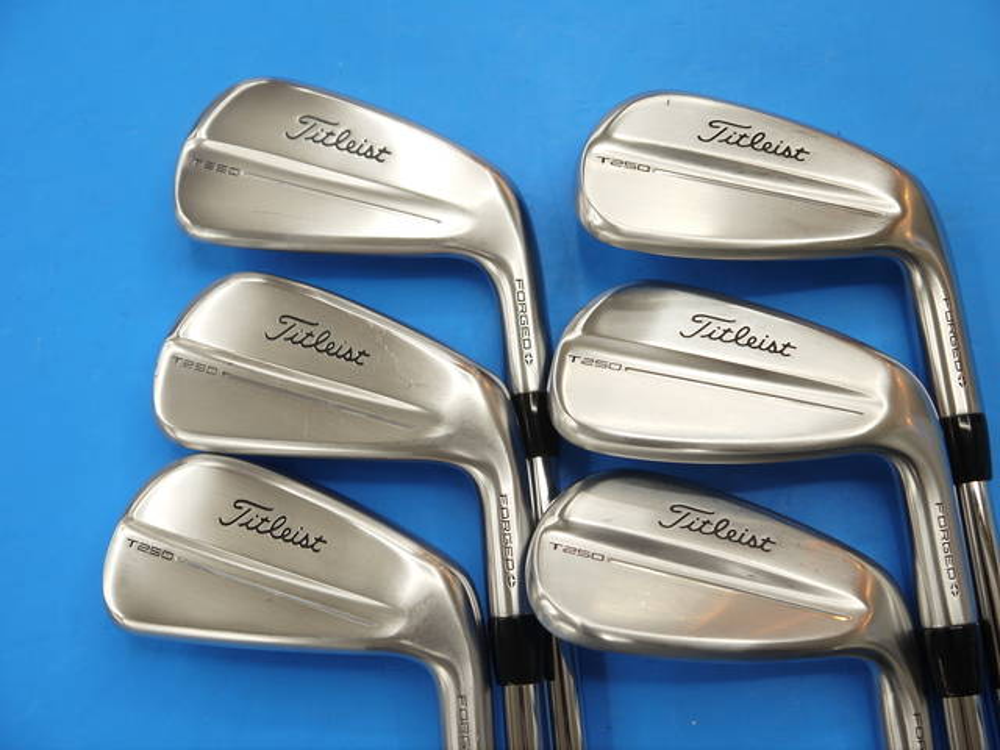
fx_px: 1444
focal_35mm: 50
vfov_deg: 29.1
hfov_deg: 38.2
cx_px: 500
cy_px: 375
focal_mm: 25
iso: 160
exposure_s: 1/60
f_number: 4.6
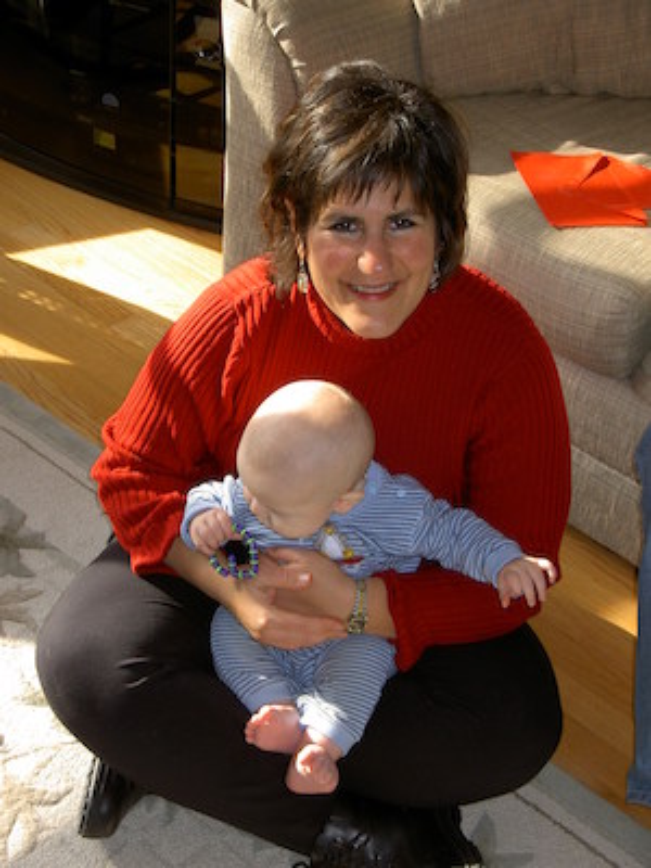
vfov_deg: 32.2
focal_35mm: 60
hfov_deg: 24.4
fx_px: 1505
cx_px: 326
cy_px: 434
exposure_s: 1/80
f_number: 3.8
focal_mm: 9.9
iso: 50
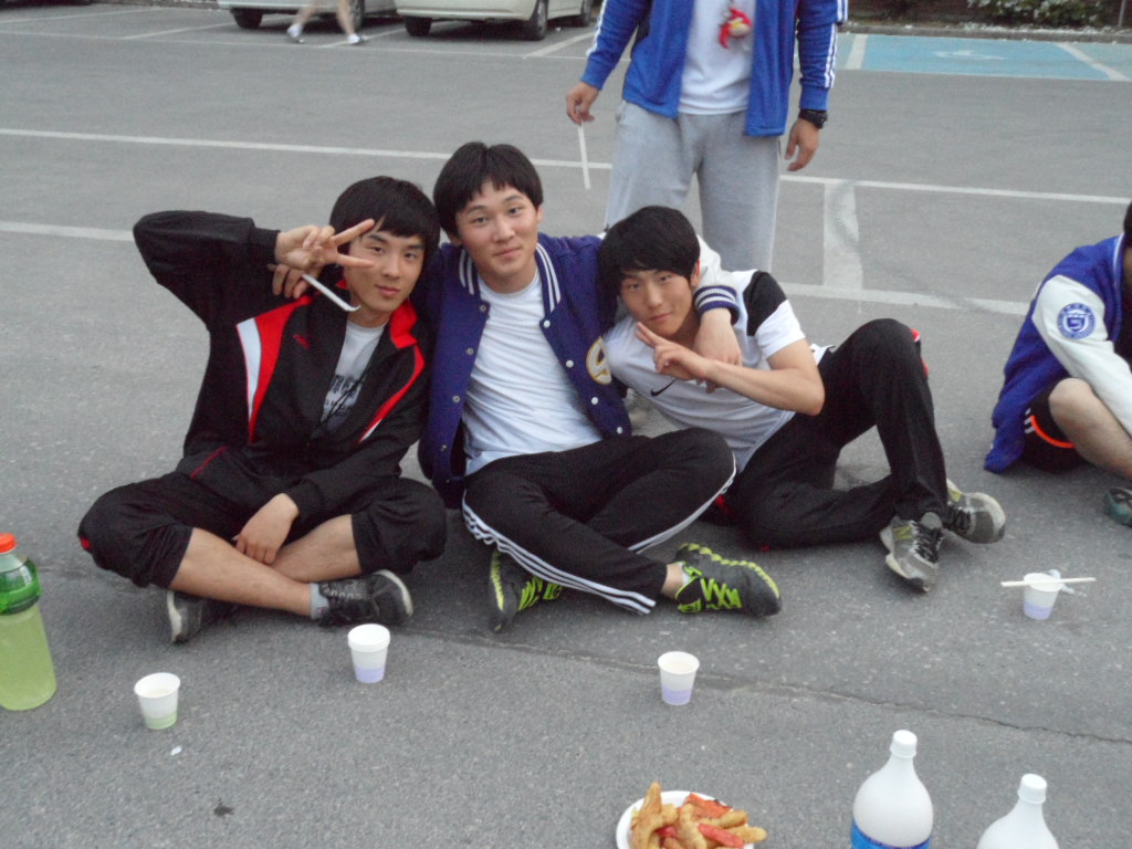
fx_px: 1177
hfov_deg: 51.4
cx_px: 566
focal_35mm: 36
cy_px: 424
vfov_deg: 39.7
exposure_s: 1/15
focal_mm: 6.6
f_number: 3.8
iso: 480
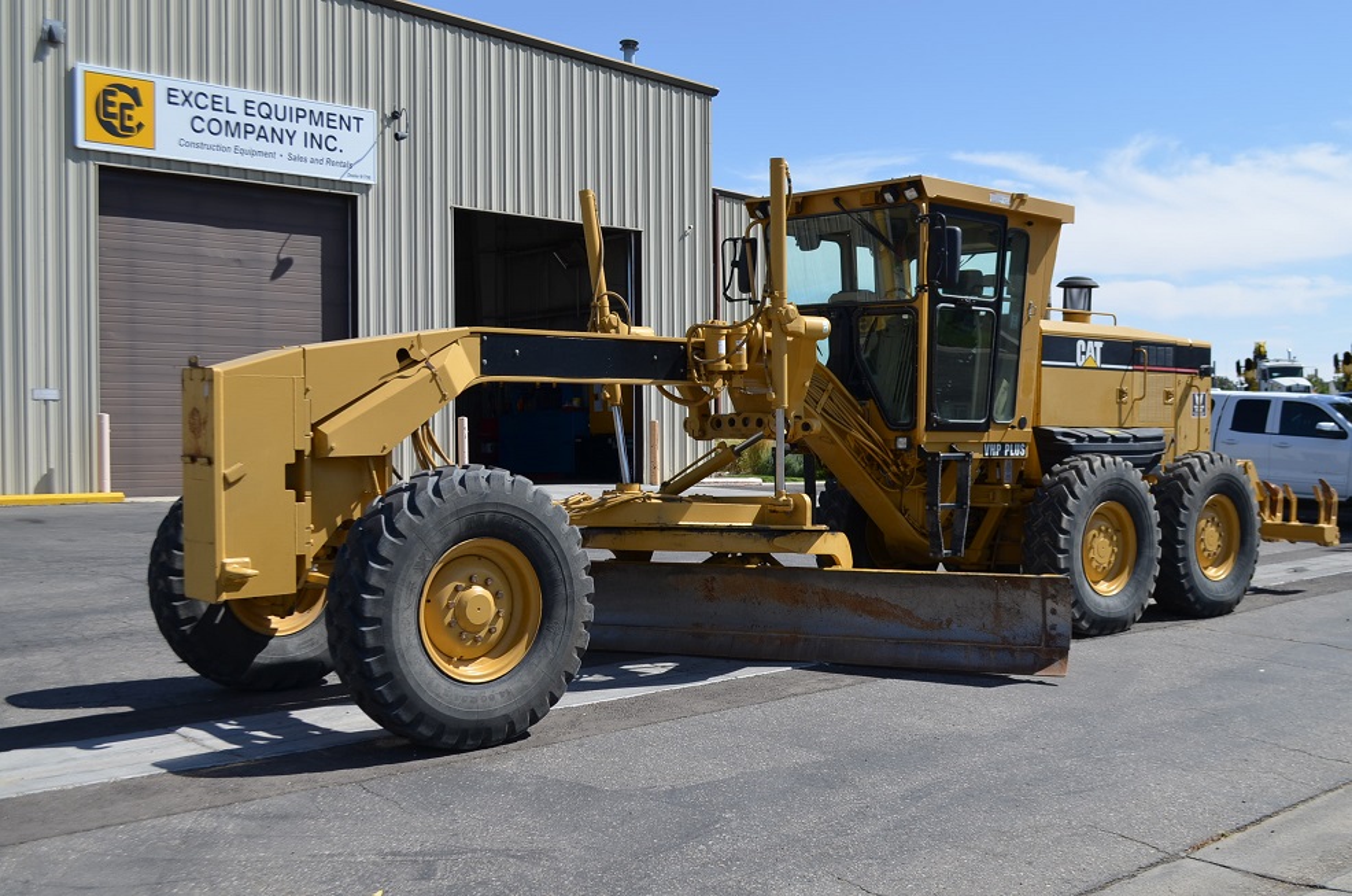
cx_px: 676
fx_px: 1462
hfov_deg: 49.6
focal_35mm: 39
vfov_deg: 34.1
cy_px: 448
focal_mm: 26
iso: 100
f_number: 8
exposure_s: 1/250
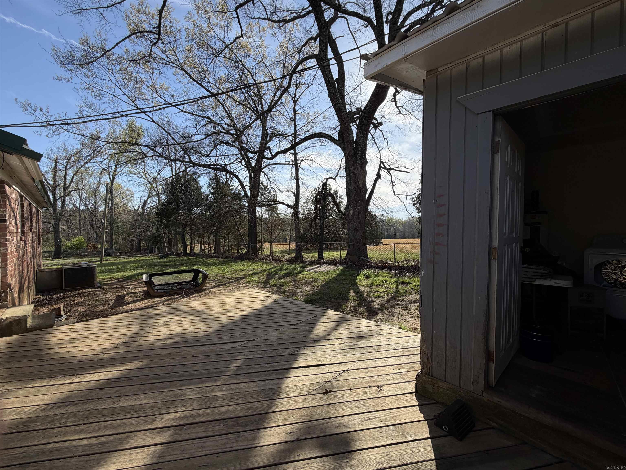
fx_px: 253
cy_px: 235
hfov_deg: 102.1
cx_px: 313
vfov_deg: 85.7
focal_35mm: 14
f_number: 2.2
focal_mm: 2.22
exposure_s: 1/841
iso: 20
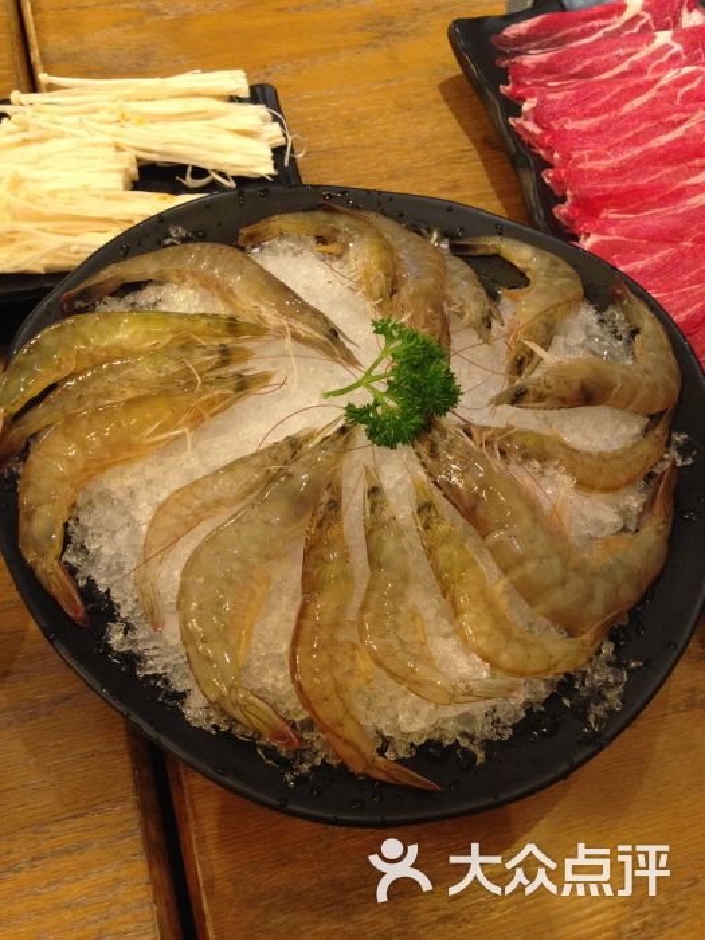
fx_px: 896
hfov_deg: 42.9
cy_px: 470
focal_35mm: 33
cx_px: 352
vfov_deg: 55.4
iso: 250
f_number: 2.4
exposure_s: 1/20
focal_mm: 4.12
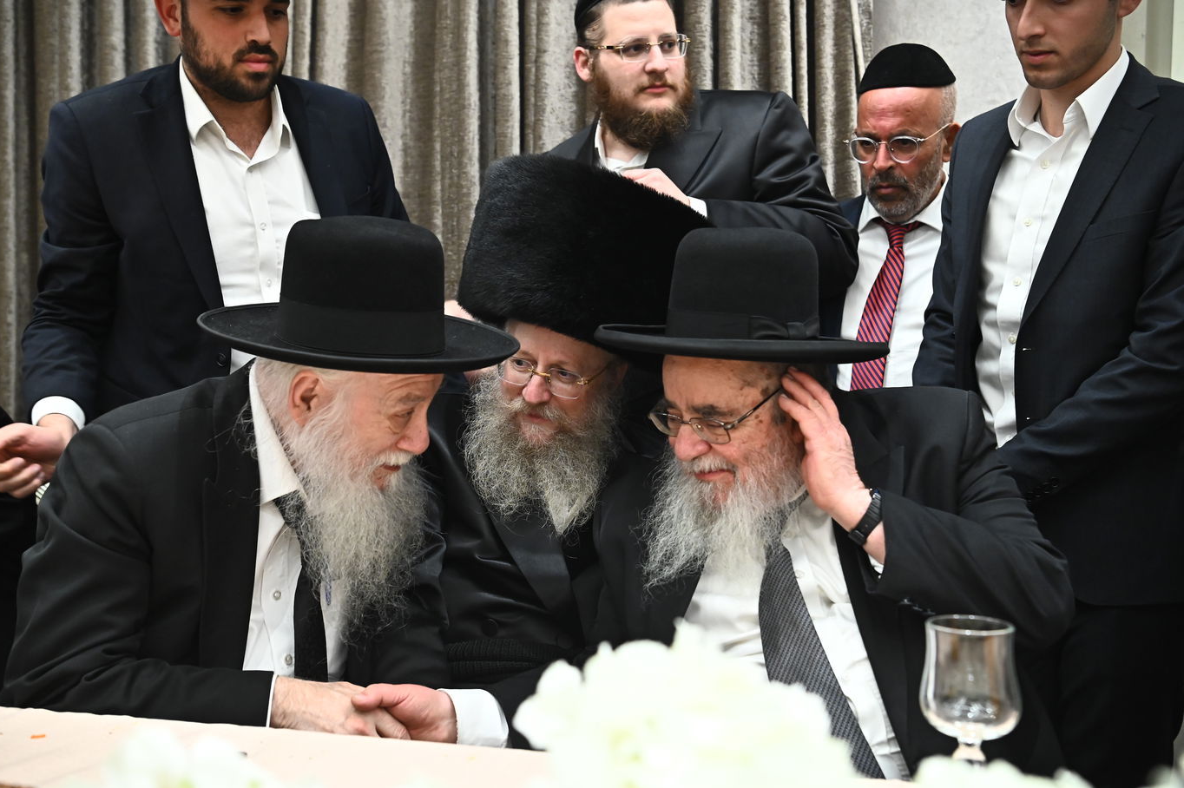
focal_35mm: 39
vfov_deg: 34.2
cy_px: 397
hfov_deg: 49.6
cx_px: 583
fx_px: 1282
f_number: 4
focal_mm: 38
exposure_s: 1/200
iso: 3200
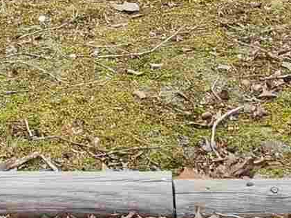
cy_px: -451
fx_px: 1411
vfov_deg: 7.6
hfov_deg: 11.6
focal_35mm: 168
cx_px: -27
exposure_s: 1/180
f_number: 1.8
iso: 80
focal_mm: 5.4
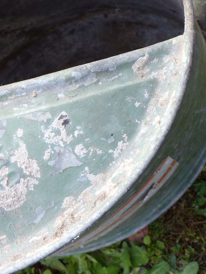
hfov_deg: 15.5
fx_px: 738
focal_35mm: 93
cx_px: -8
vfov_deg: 21.0
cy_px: 85
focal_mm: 7.6
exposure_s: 1/105
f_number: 3.4
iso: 80
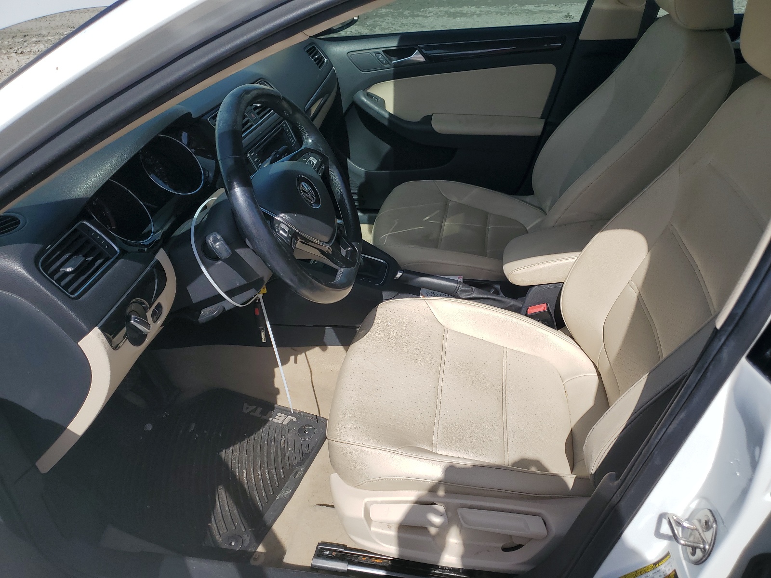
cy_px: 289
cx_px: 386
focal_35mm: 26
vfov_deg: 53.1
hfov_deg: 67.3
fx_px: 579
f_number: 1.5
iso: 50
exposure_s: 1/3333
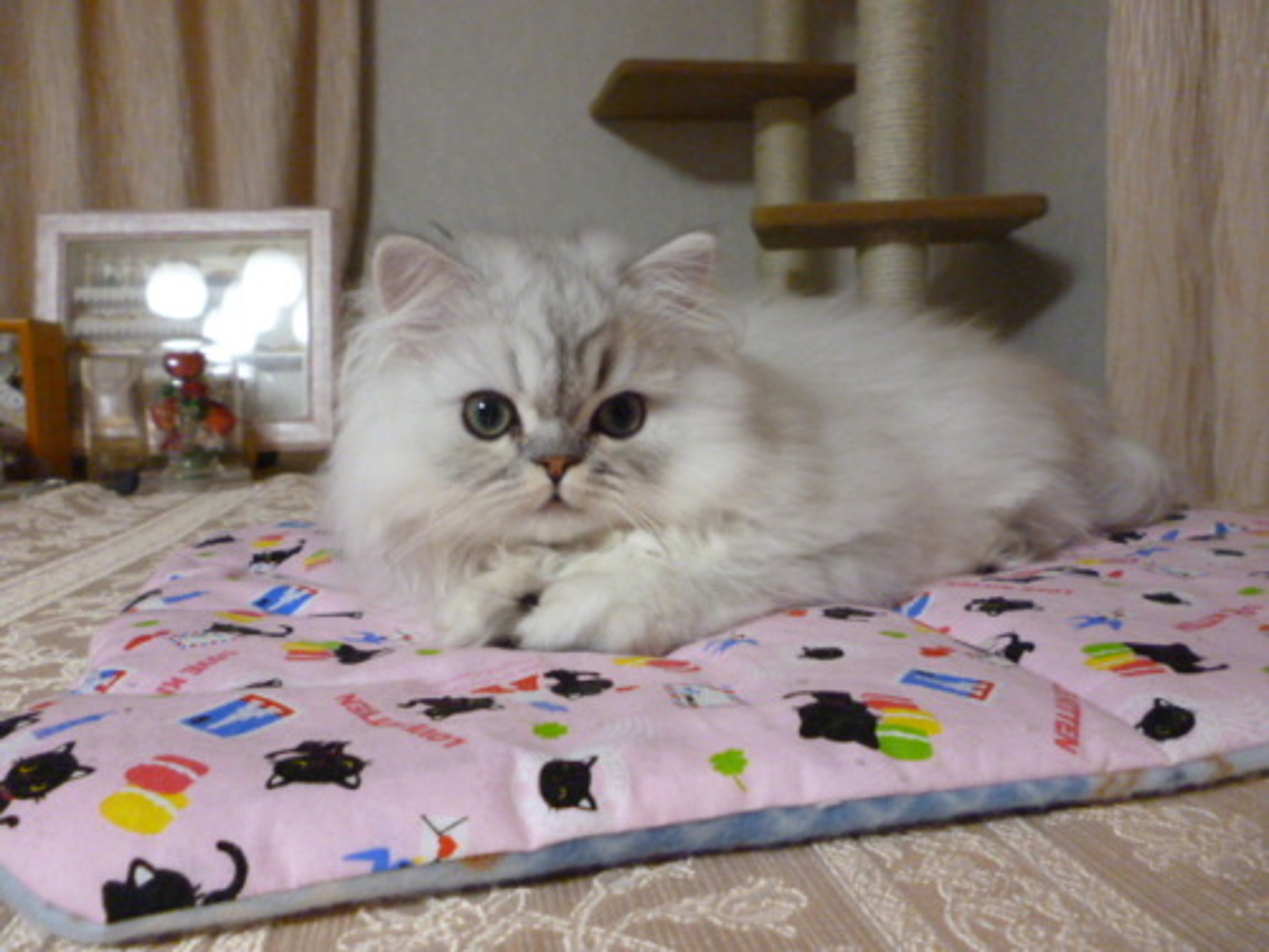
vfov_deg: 49.7
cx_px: 634
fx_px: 1026
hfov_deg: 63.4
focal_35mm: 28
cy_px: 476
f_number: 3.1
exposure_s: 1/40
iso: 800
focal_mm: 5
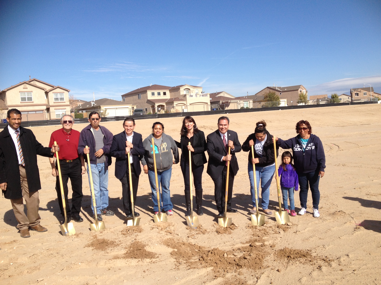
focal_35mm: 35
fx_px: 385
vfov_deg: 40.7
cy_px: 142
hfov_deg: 52.6
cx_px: 190
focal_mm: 4.28
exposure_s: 1/1905
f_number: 2.4
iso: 50
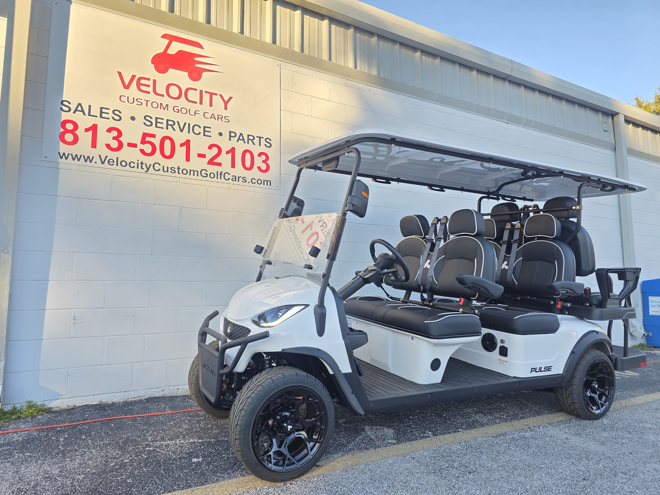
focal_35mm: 23
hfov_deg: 73.9
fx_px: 439
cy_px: 248
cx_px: 330
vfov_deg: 58.9
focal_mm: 6.3
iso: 40
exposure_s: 1/359
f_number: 1.7
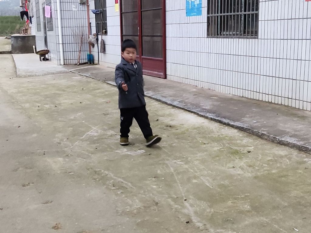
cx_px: 156
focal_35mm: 26
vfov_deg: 53.1
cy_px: 116
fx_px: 234
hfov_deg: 67.3
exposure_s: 1/33
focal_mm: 4.71
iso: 904
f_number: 1.79
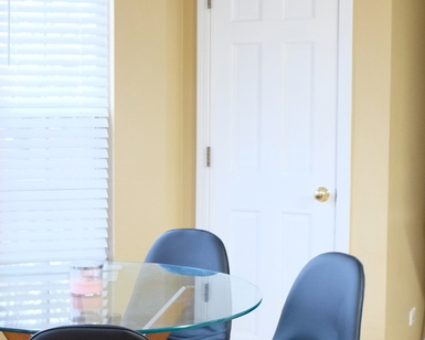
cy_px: 182
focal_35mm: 71
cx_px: 111
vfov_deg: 21.6
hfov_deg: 26.5
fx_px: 893
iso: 2500
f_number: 2.8
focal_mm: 18
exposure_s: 1/30
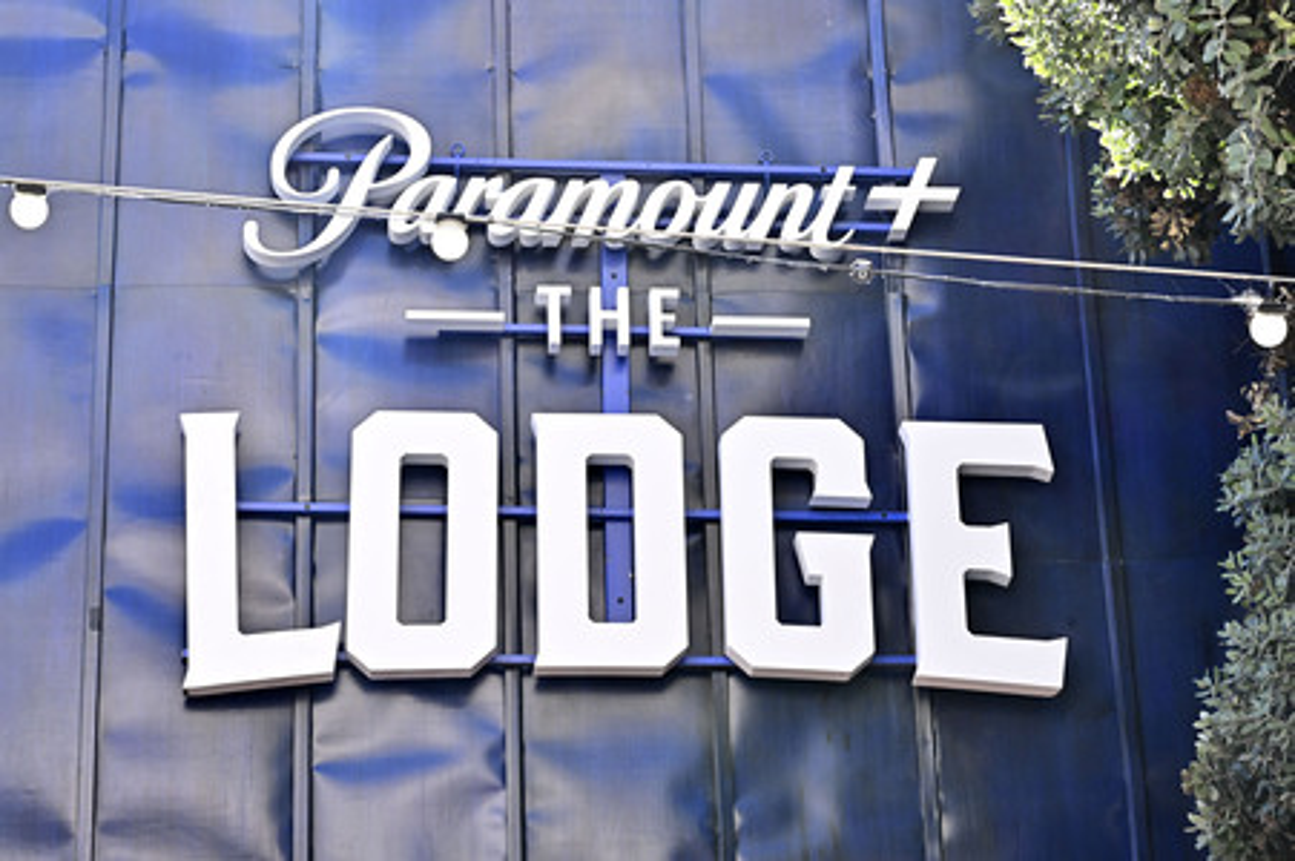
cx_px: 648
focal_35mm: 76
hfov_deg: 26.7
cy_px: 430
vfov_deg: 17.9
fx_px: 2732
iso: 1600
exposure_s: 1/400
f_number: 10
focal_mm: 76
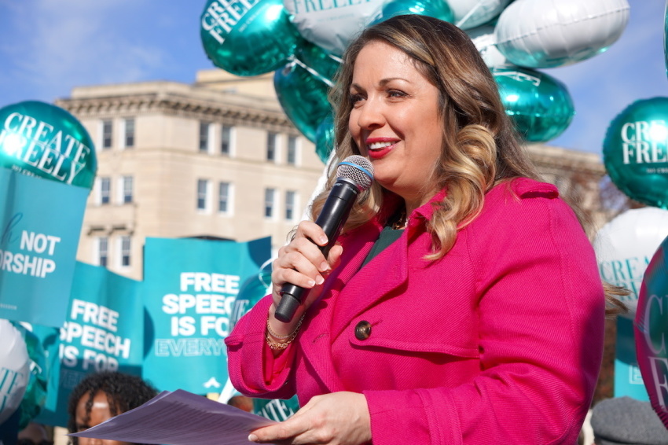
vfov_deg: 16.5
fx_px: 1530
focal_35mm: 82
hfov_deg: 24.6
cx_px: 334
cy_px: 222
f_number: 5.6
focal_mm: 55
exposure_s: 1/800
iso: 100
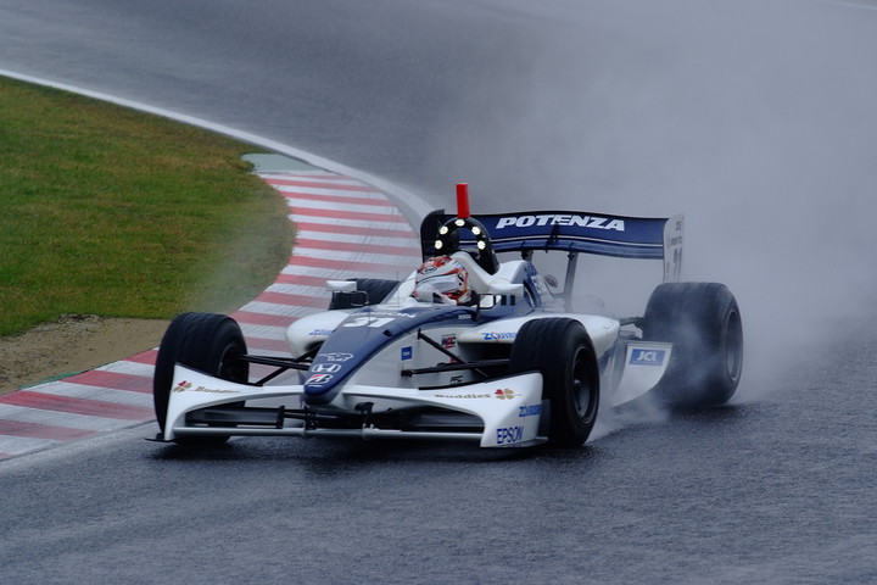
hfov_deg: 4.6
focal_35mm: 450
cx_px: 438
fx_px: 10962
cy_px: 292
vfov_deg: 3.1
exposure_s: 1/500
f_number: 8
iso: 400
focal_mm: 300
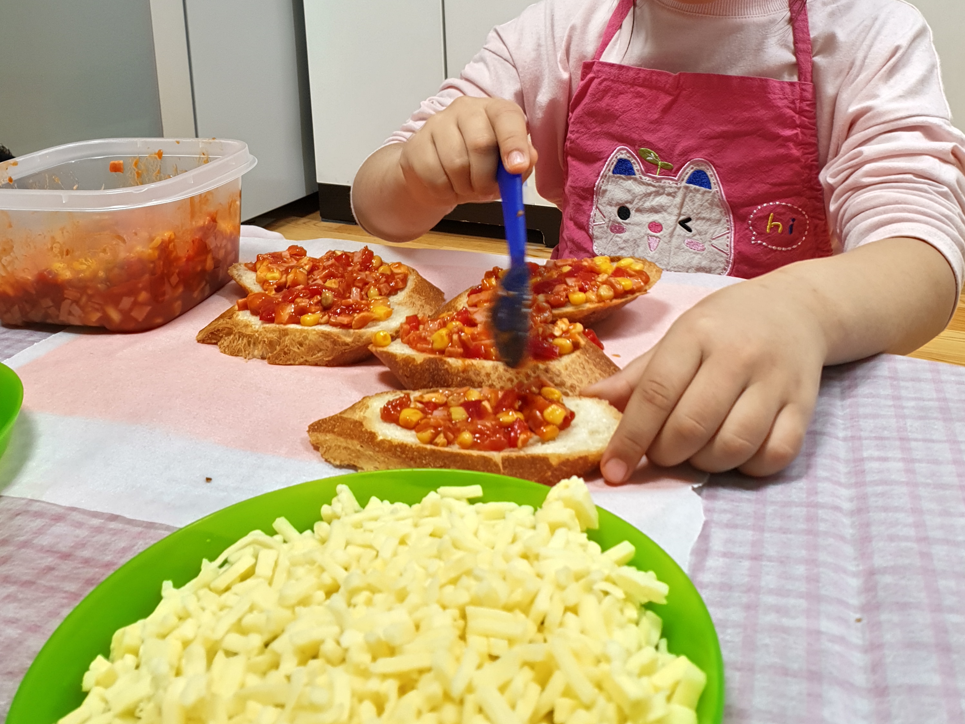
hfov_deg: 52.6
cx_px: 482
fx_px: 976
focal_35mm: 35
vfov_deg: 39.2
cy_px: 154
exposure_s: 1/60
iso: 200
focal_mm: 4.3
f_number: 2.4
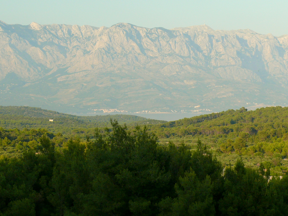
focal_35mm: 102
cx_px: 150
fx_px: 848
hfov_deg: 19.3
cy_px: 104
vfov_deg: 14.5
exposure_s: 1/200
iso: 100
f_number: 4
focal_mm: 13
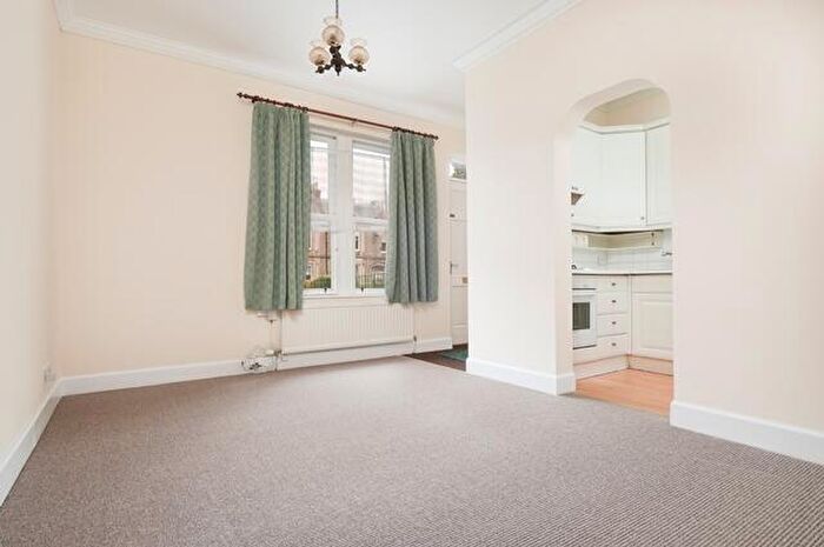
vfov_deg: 67.3
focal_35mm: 18
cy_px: 274
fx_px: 412
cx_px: 412
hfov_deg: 90.1
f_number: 9
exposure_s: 1/80
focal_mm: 12
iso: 200
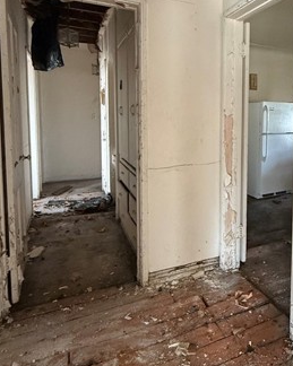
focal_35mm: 27
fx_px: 293
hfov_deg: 50.5
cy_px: 140
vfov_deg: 63.3
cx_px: 227
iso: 500
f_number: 2.2
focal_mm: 2.22
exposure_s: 1/60
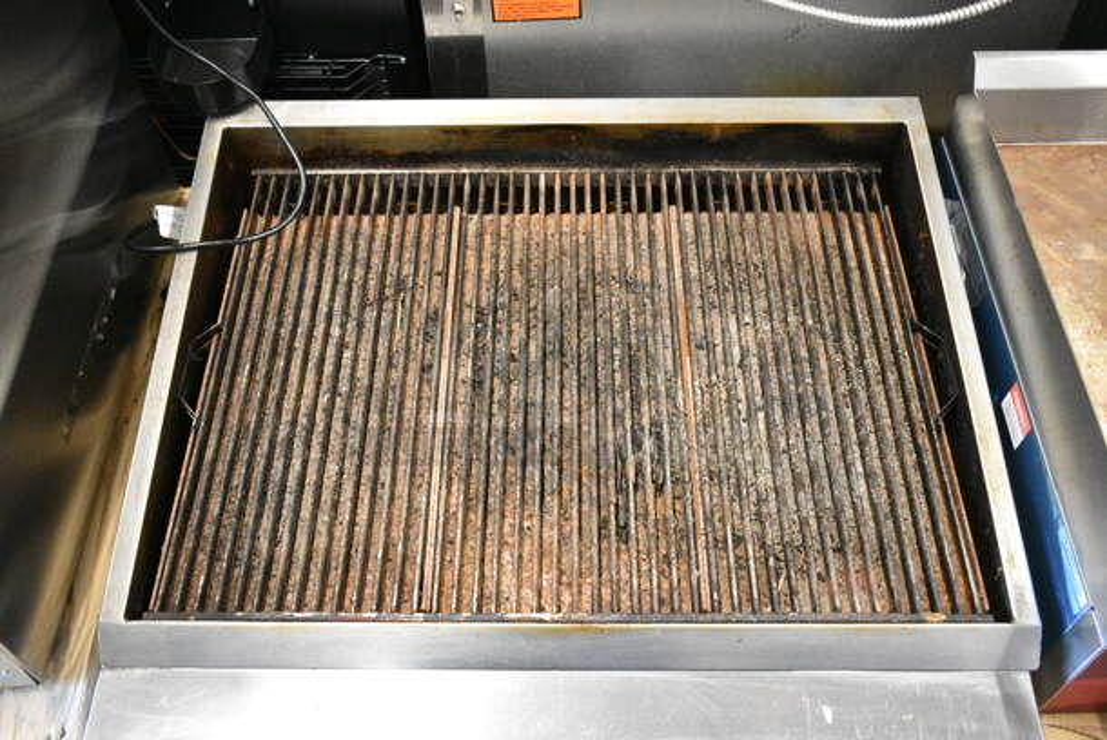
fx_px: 1062
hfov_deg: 55.1
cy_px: 370
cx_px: 554
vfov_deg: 38.4
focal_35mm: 34
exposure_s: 1/80
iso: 6400
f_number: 4.5
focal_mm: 23
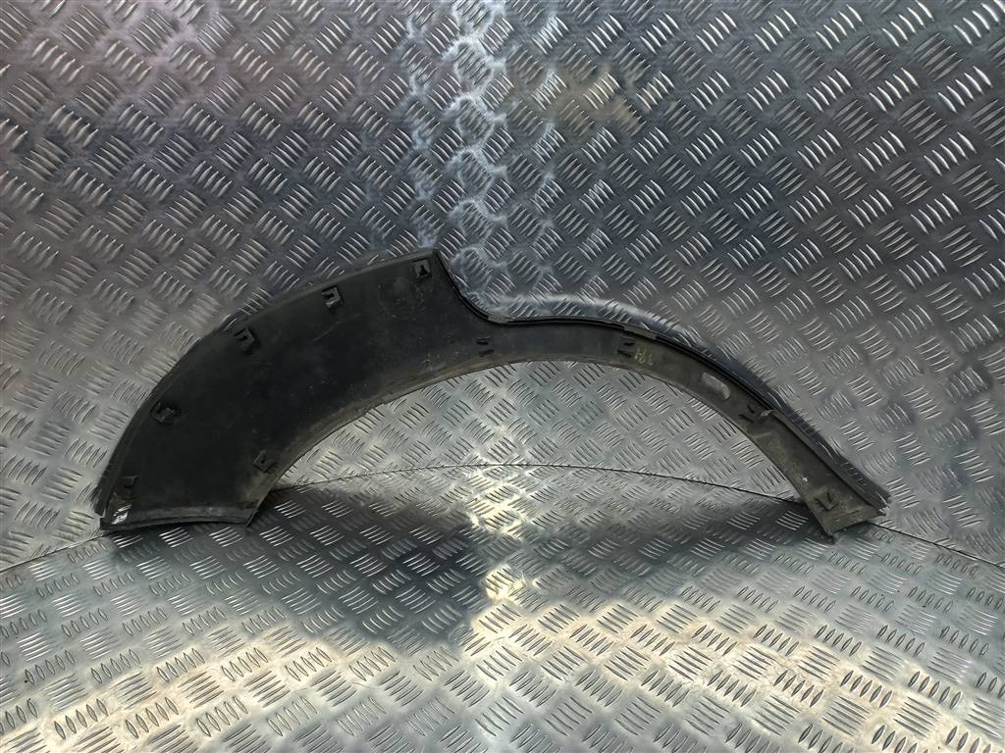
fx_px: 726
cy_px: 376
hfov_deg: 69.4
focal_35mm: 25
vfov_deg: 54.9
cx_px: 502
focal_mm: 4.6
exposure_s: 1/50
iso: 50
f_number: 1.8
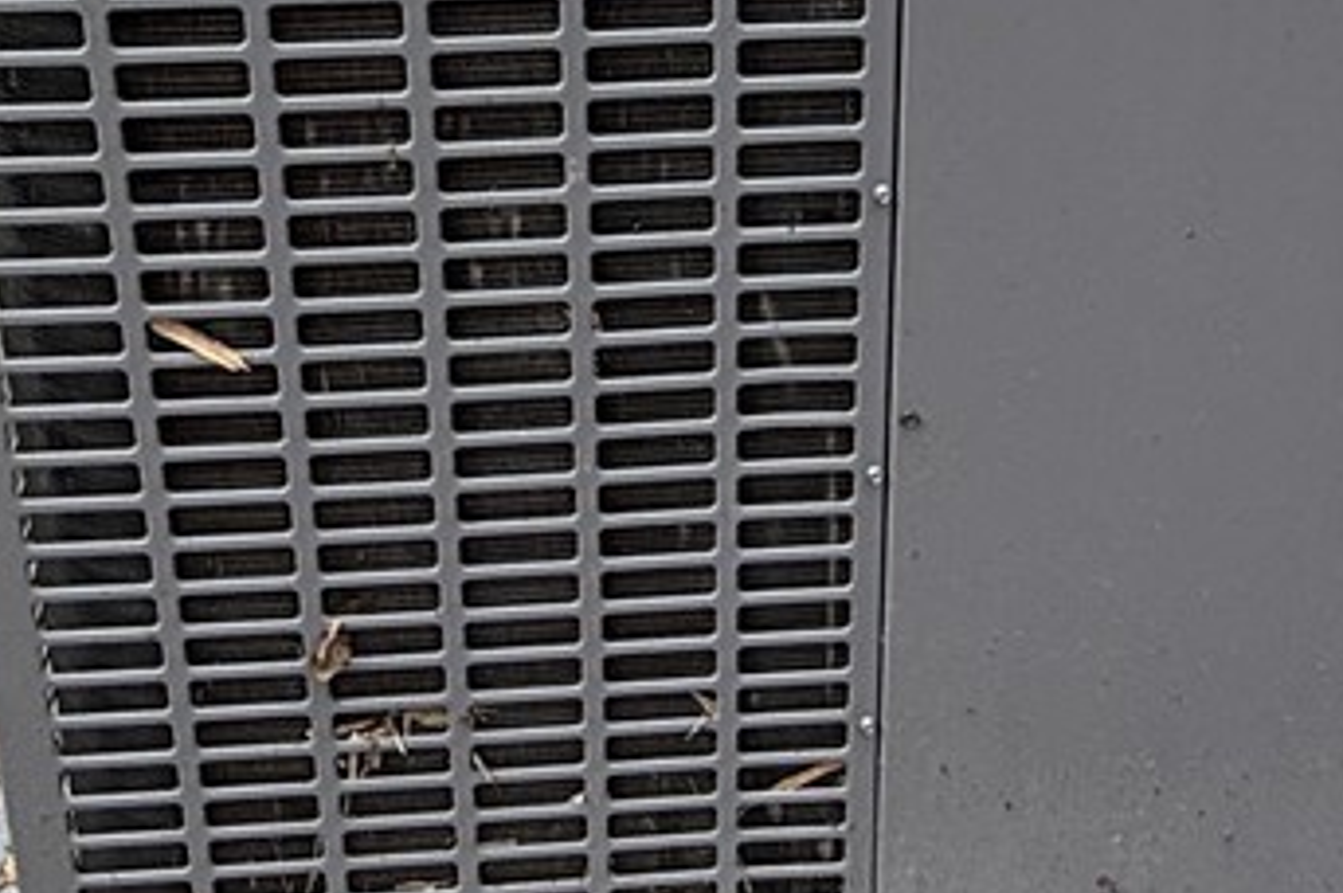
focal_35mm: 68
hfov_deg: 29.6
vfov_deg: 19.6
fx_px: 2534
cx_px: 842
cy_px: 90
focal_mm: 2.22
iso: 50
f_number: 2.2
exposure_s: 1/372
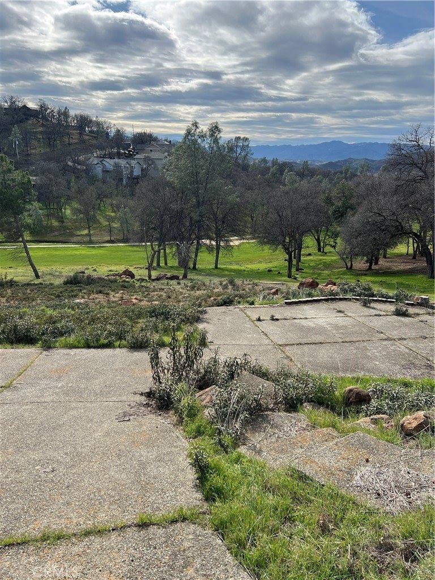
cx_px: 218
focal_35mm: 26
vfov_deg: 67.3
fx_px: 436
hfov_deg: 53.1
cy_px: 290
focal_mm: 5.7
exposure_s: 1/4630
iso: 50
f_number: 1.5
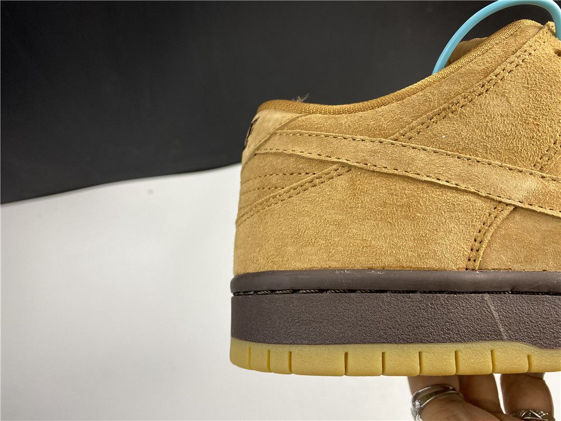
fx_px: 421
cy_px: 210
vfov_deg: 53.1
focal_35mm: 26
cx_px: 280
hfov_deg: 67.3
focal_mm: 4.25
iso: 50
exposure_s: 1/100
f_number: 1.8
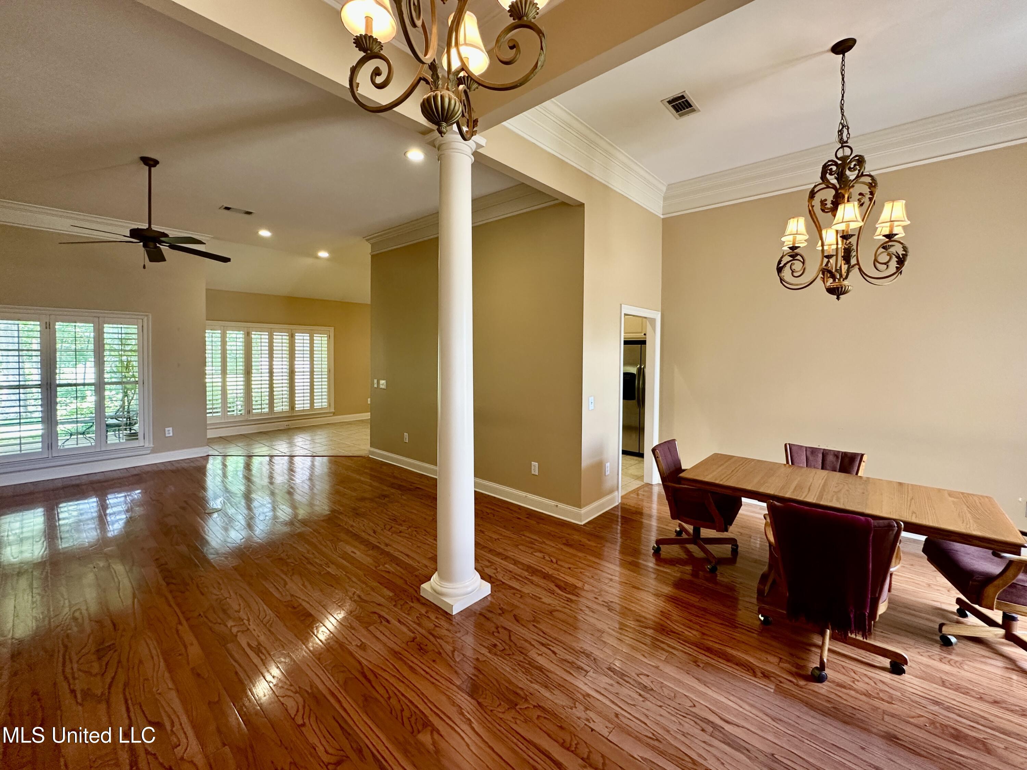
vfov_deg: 85.7
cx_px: 514
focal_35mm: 14
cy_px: 385
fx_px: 415
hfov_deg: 102.1
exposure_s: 1/60
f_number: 2.2
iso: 160
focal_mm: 2.22
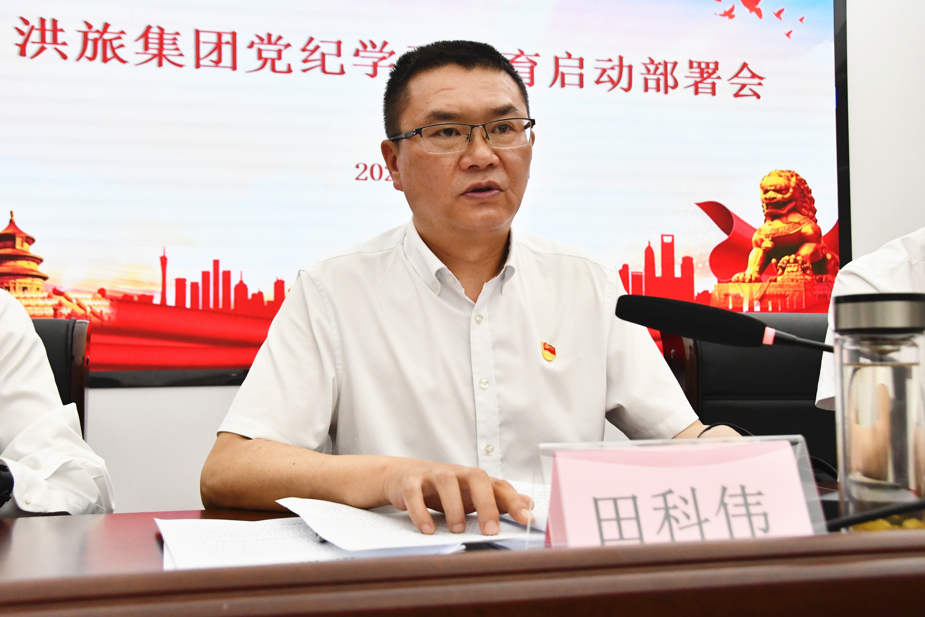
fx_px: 1028
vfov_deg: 33.4
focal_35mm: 40
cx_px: 462
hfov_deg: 48.5
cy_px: 308
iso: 2800
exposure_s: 1/800
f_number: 5.6
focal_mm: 27
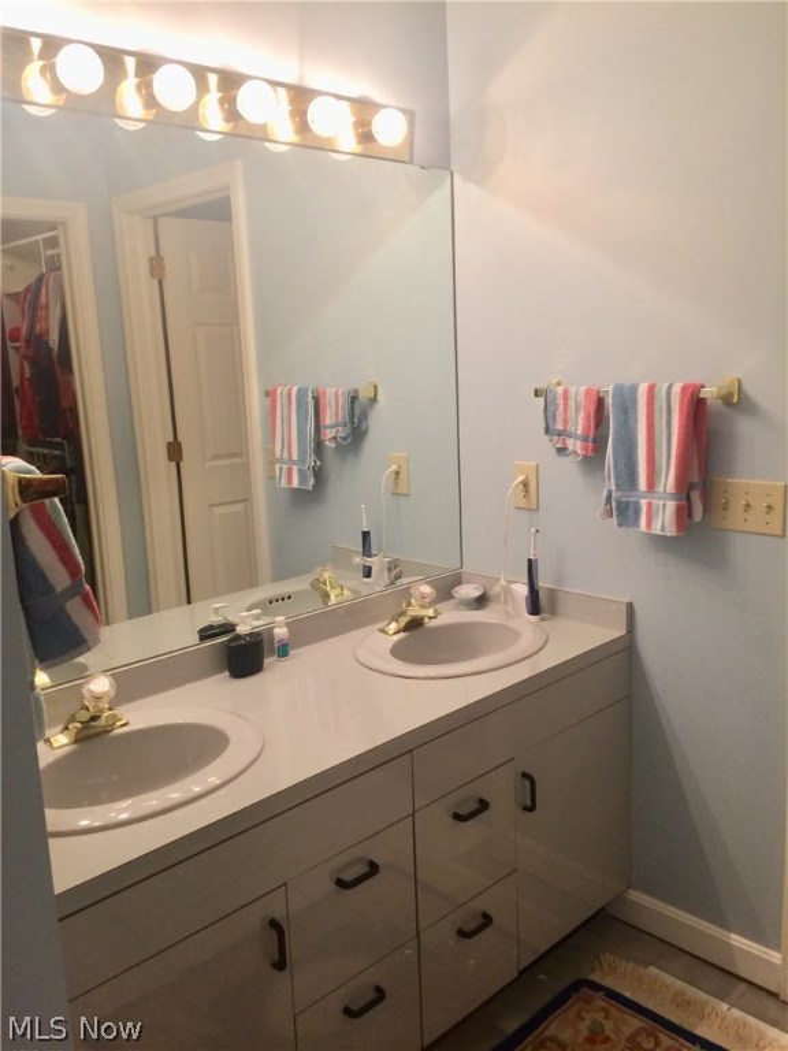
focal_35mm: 29
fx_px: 880
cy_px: 526
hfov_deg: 48.2
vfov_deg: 61.7
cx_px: 394
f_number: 2.2
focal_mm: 4.15
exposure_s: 1/30
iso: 80
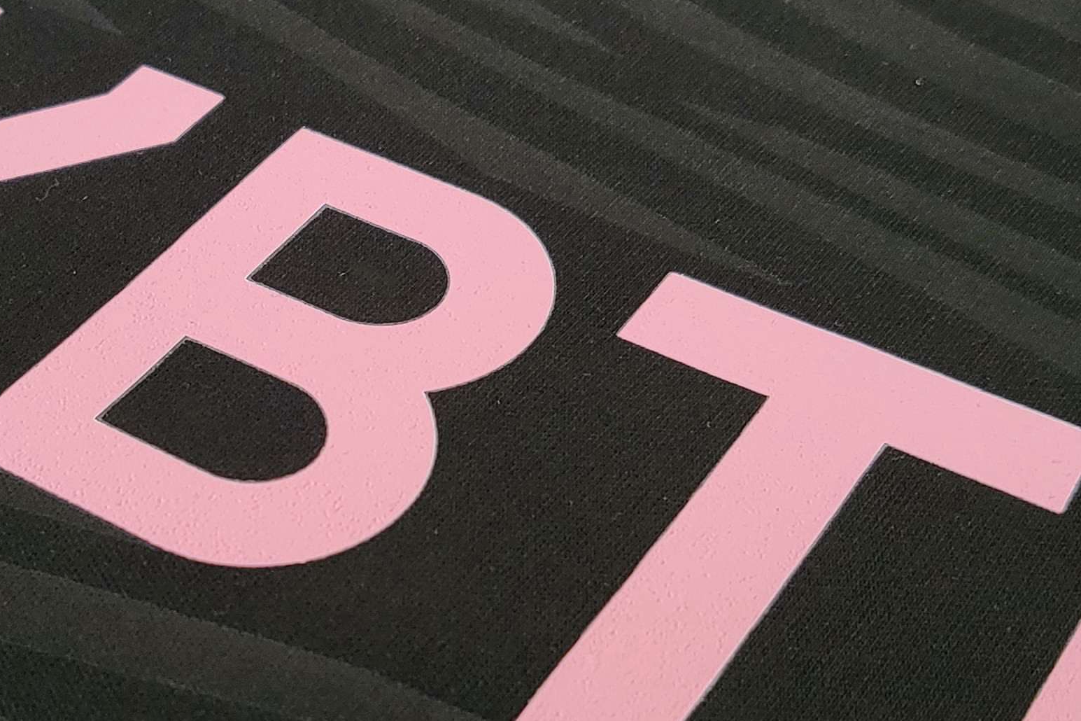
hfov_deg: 28.5
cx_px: 314
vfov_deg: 19.4
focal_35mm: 70
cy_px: 429
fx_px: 2102
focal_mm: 4.25
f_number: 1.8
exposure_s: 1/100
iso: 160
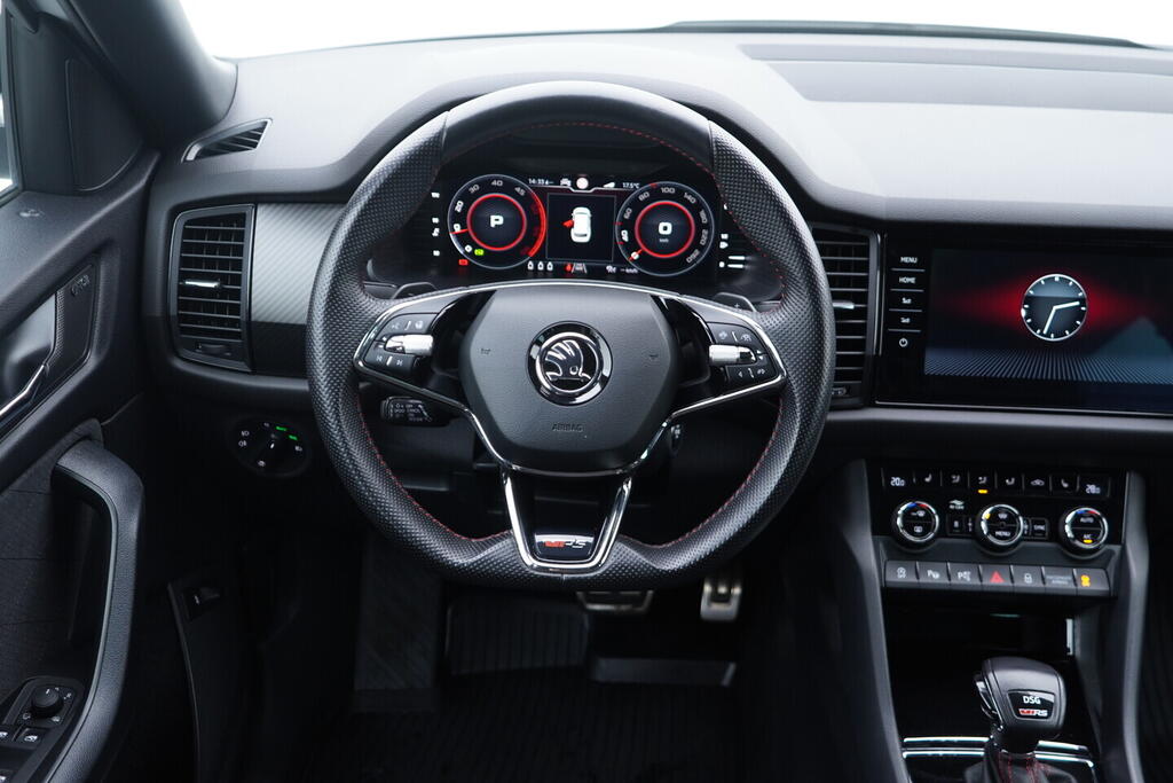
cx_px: 586
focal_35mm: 36
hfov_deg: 53.1
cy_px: 392
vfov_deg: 36.9
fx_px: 1173
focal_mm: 24
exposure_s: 1/40
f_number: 2.8
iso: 320
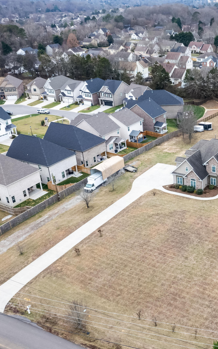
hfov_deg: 30.7
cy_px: 192
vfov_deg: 50.3
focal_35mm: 39
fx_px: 371
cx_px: 213
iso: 100
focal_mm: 8.38
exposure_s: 1/25
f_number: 2.8
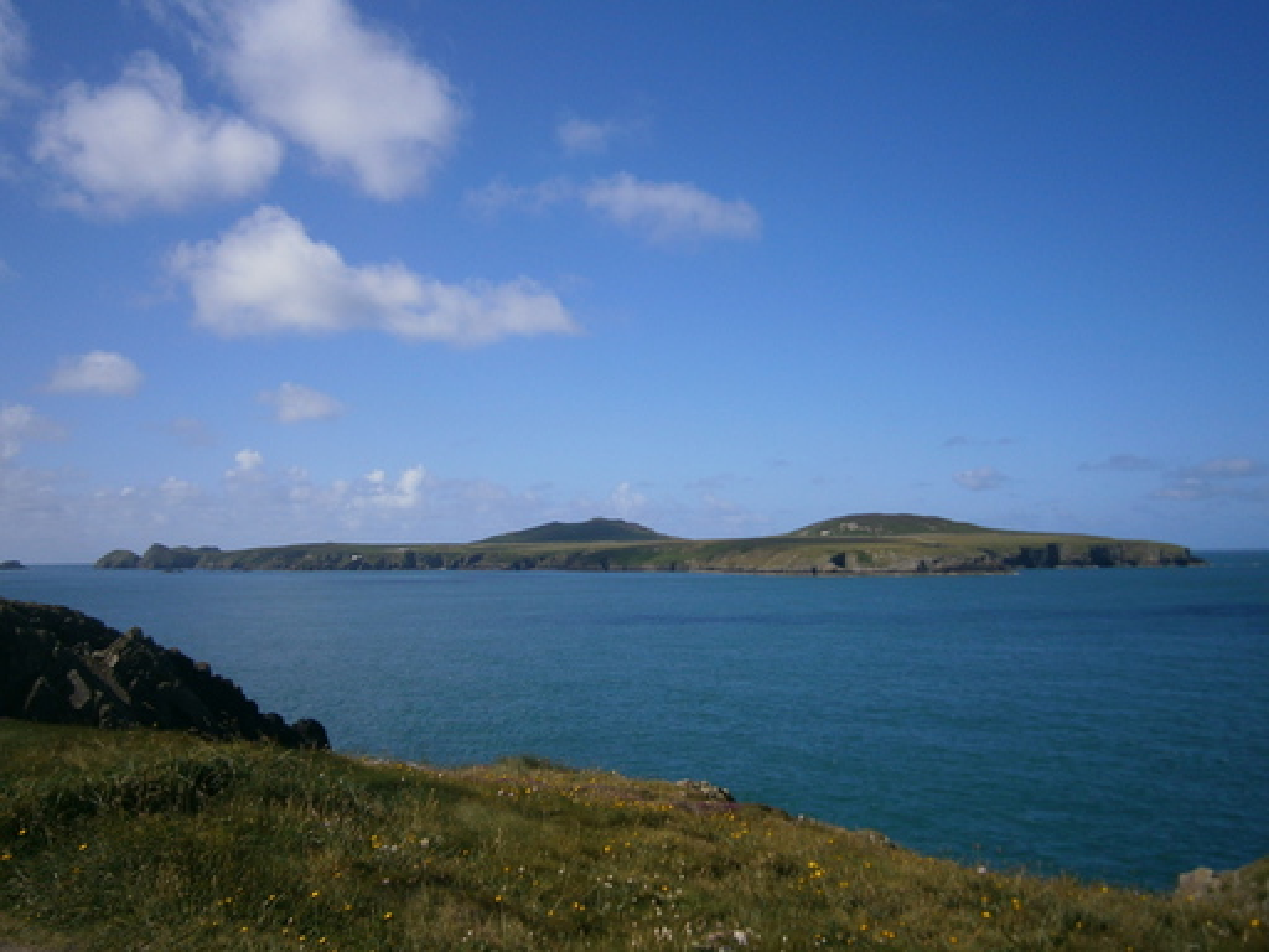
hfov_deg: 58.4
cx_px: 634
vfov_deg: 45.4
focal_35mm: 31
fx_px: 1136
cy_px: 476
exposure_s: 1/320
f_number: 8.3
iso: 80
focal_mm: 5.5
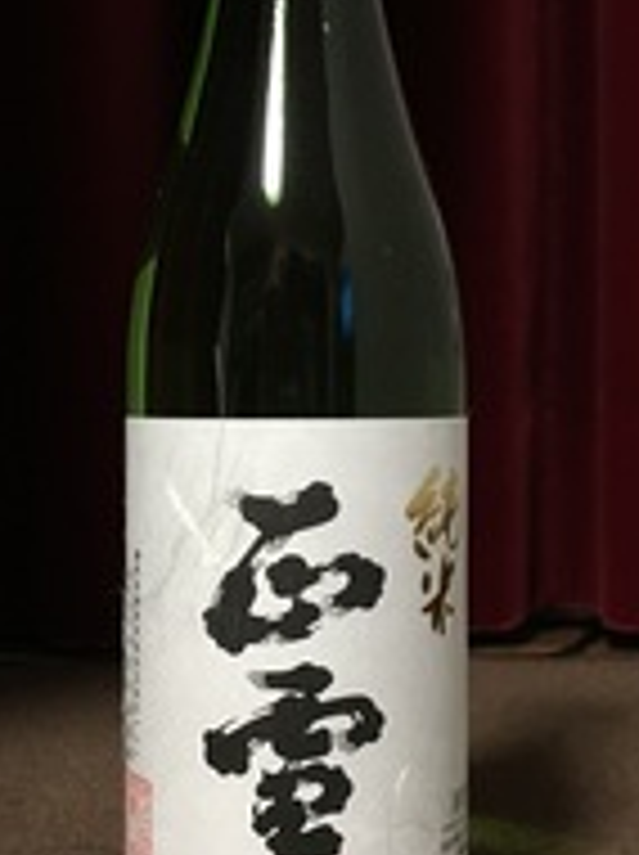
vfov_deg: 35.0
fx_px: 1357
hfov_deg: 26.5
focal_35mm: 55
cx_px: 310
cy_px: 405
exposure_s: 1/15
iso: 200
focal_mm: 4.15
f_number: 2.2
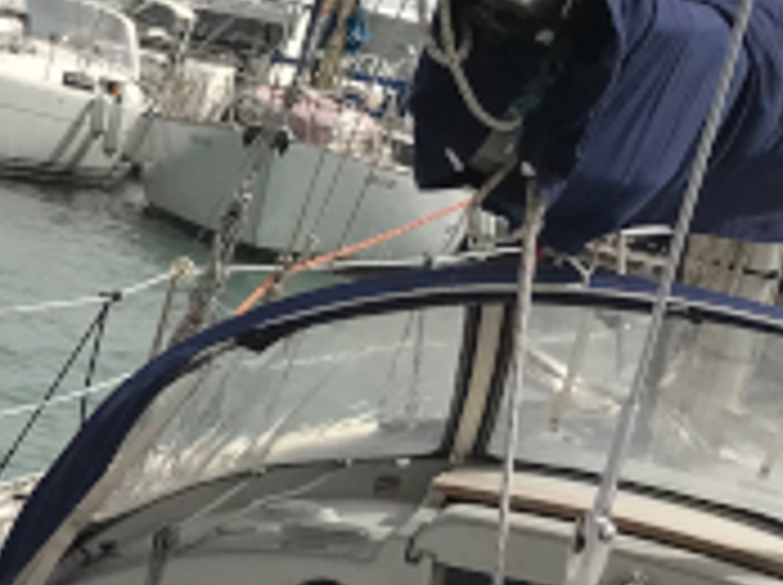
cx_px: -986
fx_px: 2914
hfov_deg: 12.6
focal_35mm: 129
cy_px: 266
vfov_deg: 11.5
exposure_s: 1/3831
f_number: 1.8
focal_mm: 3.99
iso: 20
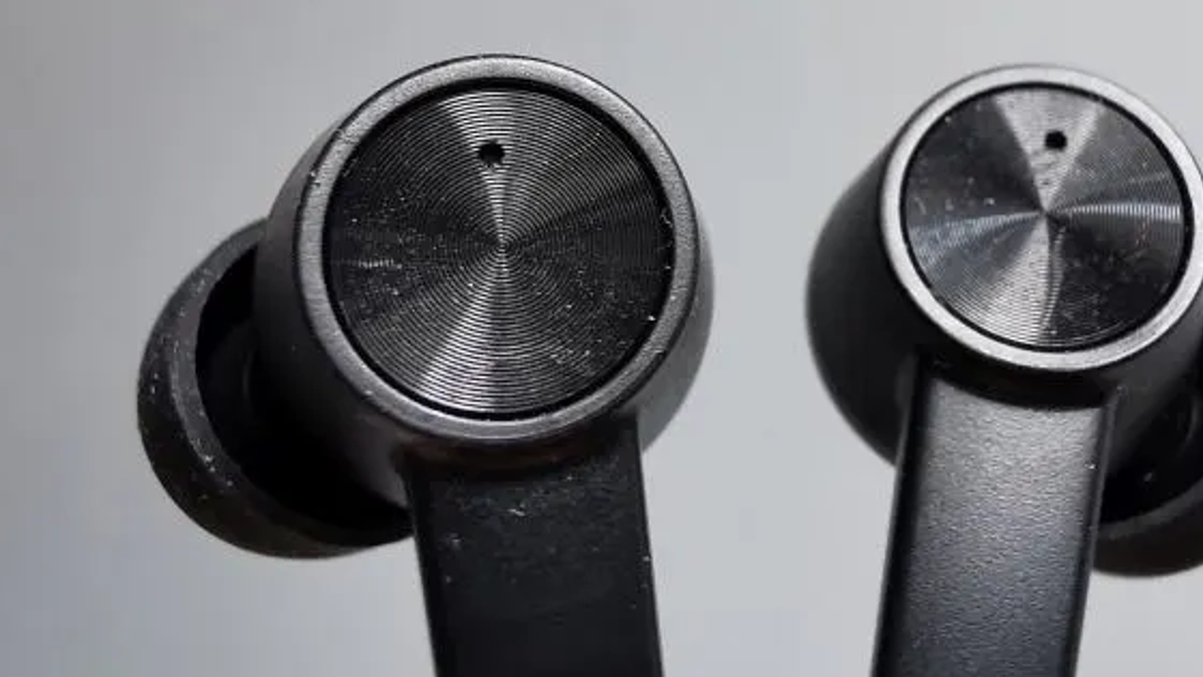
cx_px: 773
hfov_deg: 47.8
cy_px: 189
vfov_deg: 28.0
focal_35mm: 42
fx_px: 1340
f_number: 2.2
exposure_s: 1/30
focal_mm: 2.35
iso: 200
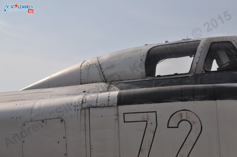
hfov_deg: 27.0
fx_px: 493
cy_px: 78
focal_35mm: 75
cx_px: 118
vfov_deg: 18.1
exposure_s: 1/1000
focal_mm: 50
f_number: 8
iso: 200
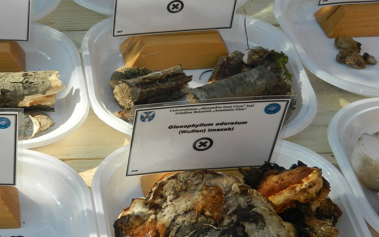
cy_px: 118
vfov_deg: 13.8
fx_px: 981
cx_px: -20
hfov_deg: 21.0
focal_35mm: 95
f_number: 3.5
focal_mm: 7.3
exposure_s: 1/640
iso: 80
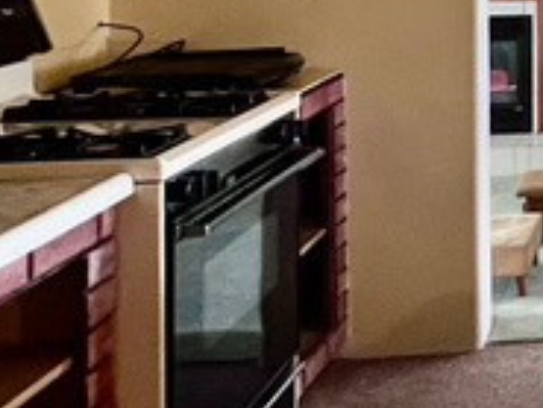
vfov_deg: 19.2
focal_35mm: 72
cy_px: -88
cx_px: 989
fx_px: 1130
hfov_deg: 19.7
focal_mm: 1.57
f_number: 1.8
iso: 640
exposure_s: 1/60
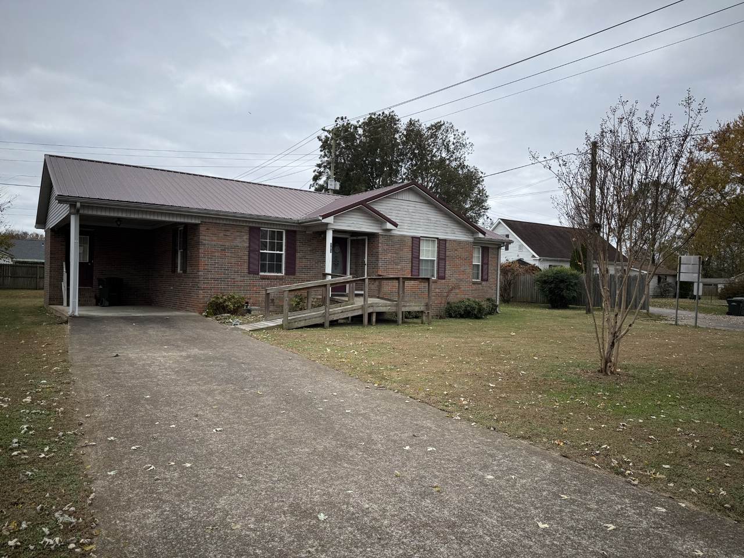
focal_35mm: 24
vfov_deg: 56.8
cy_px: 279
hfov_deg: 71.6
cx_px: 372
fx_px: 516
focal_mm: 6.76
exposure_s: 1/1949
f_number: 1.78
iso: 80
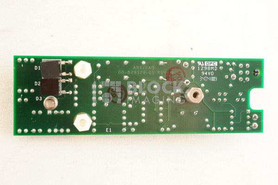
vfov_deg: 26.9
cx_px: 139
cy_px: 92
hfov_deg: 39.6
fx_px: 386
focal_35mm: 50
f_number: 9
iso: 1600
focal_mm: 50
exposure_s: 1/125
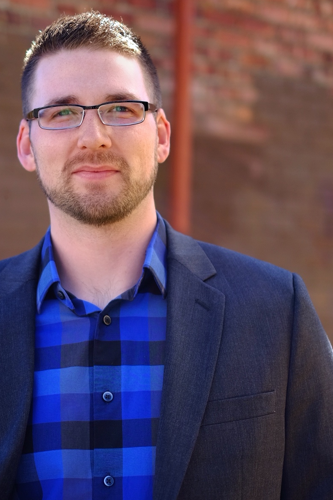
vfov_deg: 25.3
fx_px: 1111
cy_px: 288
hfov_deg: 17.0
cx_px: 96
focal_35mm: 80
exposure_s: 1/1500
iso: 100
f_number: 1.4
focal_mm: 35
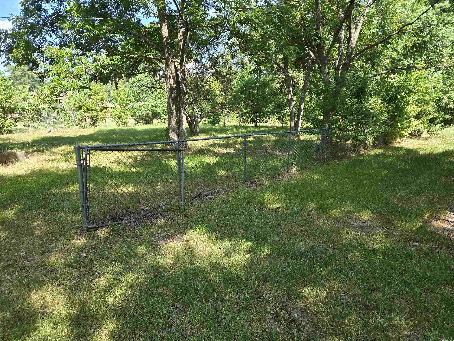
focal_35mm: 23
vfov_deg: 58.9
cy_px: 170
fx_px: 302
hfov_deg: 73.9
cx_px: 227
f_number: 1.8
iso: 80
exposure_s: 1/823
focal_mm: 5.4
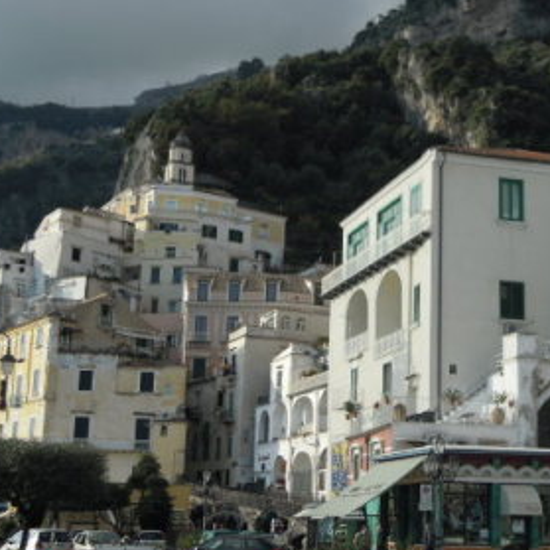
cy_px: 303
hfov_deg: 29.7
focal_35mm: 57
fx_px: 1025
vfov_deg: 30.0
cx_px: 400
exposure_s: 1/320
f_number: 6
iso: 100
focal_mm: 6.4
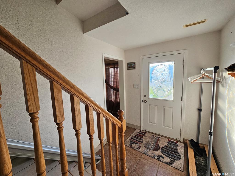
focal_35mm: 13
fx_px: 88
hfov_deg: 106.2
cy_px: 88
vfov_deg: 89.9
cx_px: 118
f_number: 2.2
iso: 100
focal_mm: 2.2
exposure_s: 1/77.4
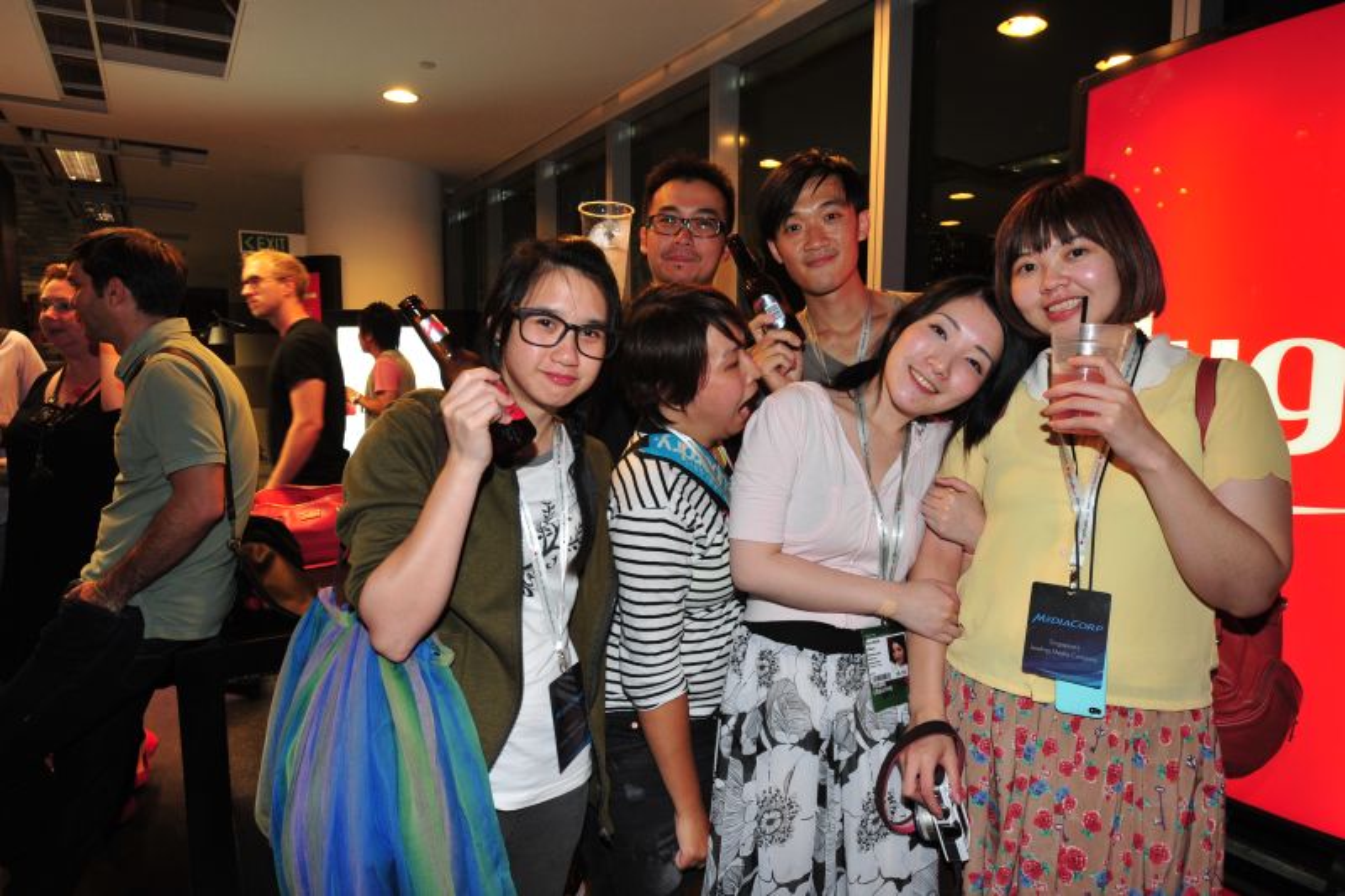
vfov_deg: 57.2
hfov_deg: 78.6
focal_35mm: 22
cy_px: 448
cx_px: 672
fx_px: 822
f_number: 6.3
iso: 2000
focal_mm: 22
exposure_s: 1/50
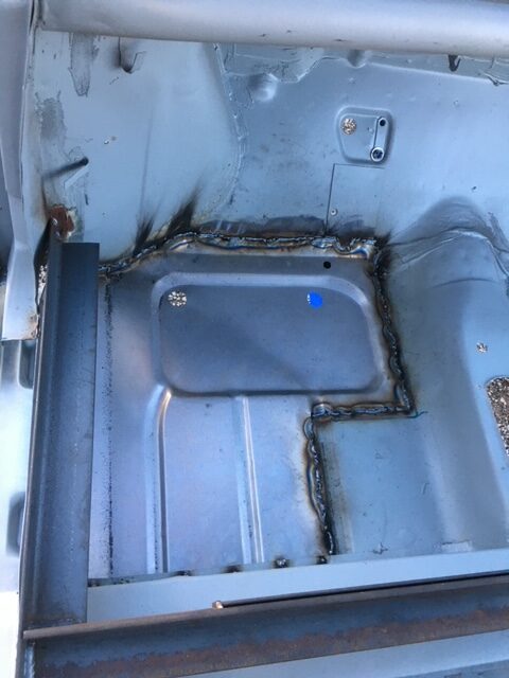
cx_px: 254
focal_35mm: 29
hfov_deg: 48.2
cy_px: 339
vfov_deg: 61.7
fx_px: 569
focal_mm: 4.15
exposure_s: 1/33
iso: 100
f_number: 2.2
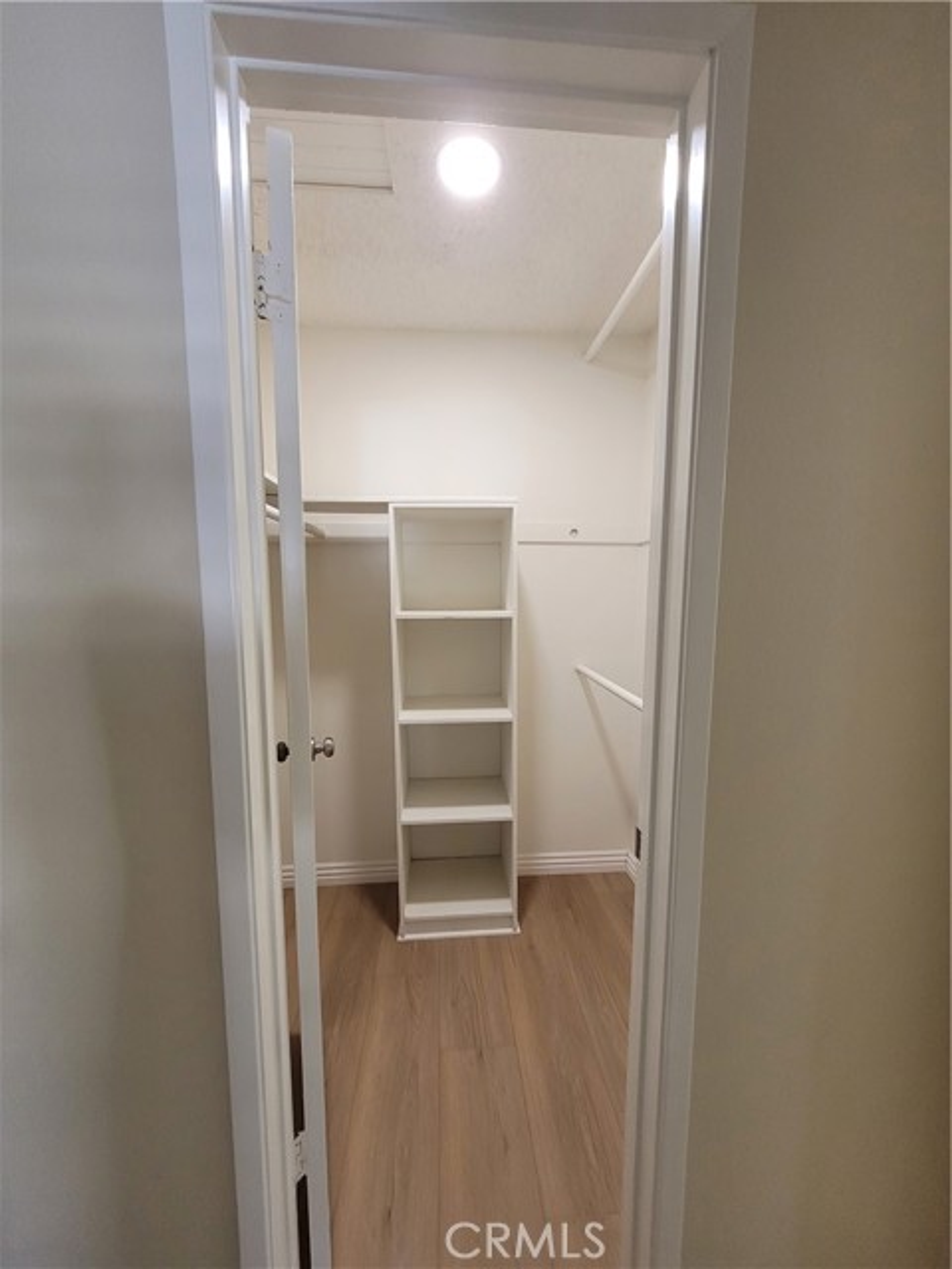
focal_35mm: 13
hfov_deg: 89.9
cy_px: 634
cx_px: 476
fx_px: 477
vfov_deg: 106.2
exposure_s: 1/60
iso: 160
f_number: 2.2
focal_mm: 1.74
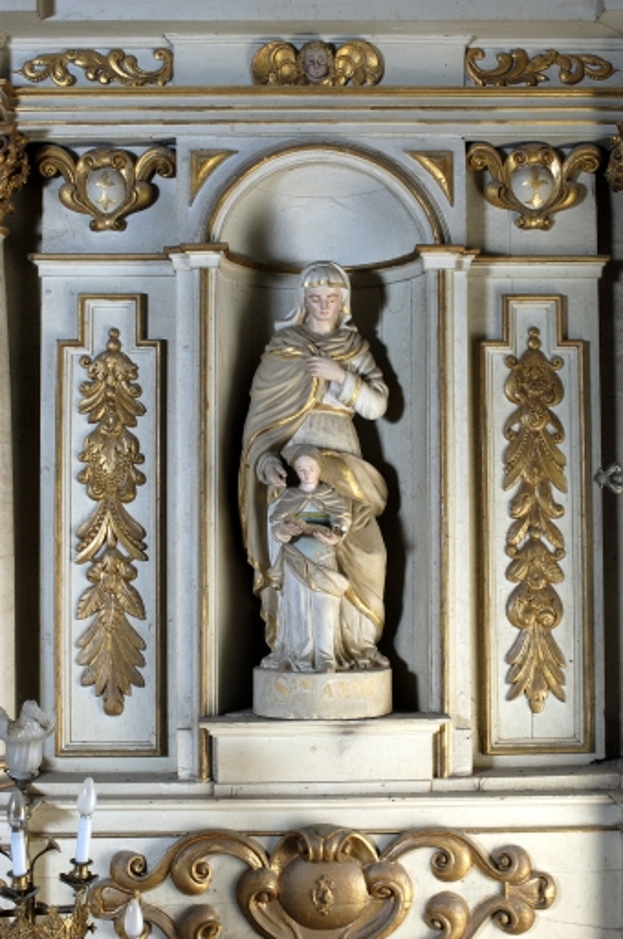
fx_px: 1093
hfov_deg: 31.8
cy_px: 470
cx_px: 312
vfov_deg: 46.5
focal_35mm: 42
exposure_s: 1/60
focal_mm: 28
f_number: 22
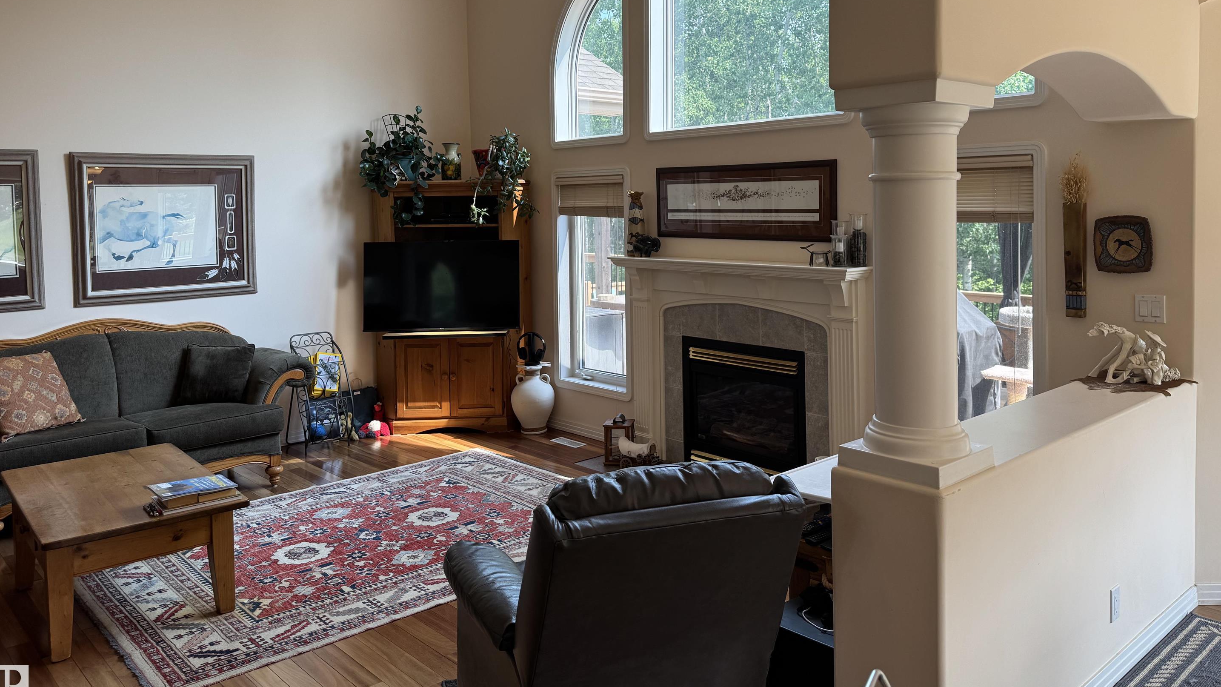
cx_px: 640
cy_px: 232
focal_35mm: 28
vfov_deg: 41.0
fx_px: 907
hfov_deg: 67.9
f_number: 1.78
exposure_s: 1/245
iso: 64
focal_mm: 6.76
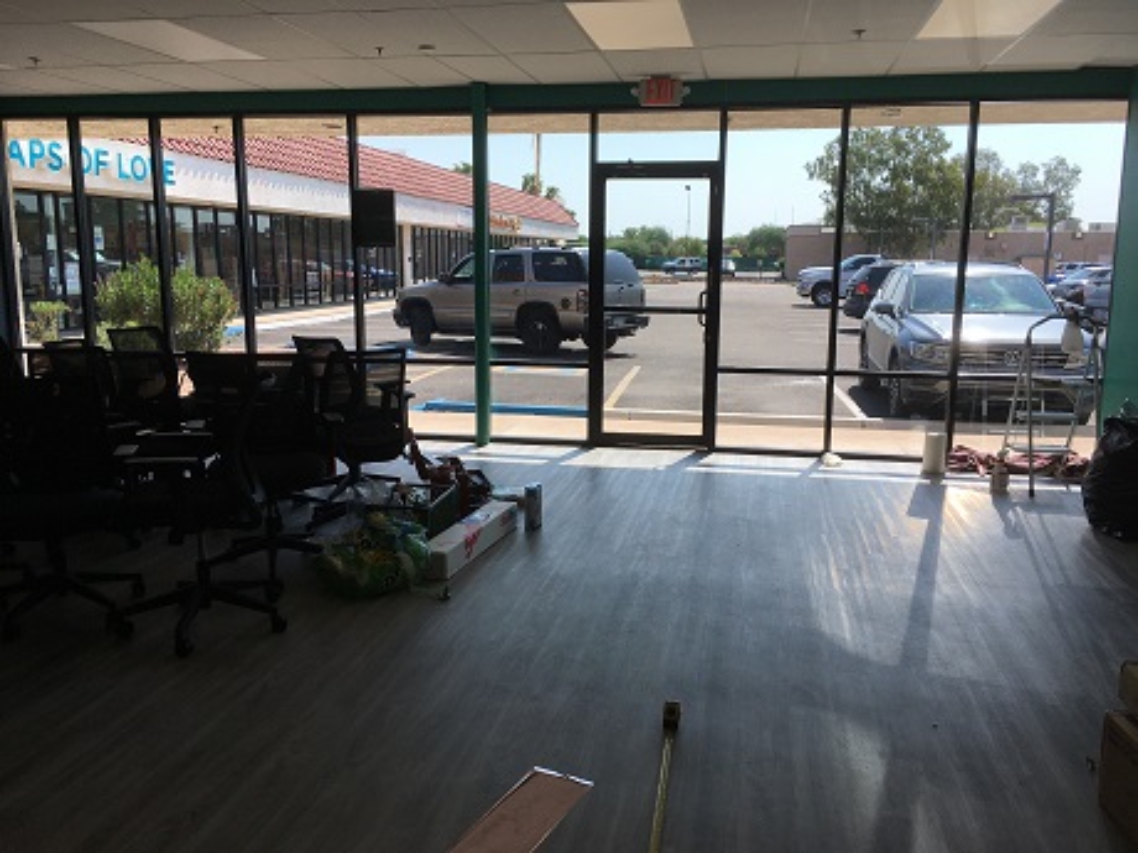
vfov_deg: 48.2
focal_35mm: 29
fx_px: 953
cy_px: 426
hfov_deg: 61.7
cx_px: 569
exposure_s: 1/1261
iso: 25
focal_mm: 4.15
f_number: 2.2
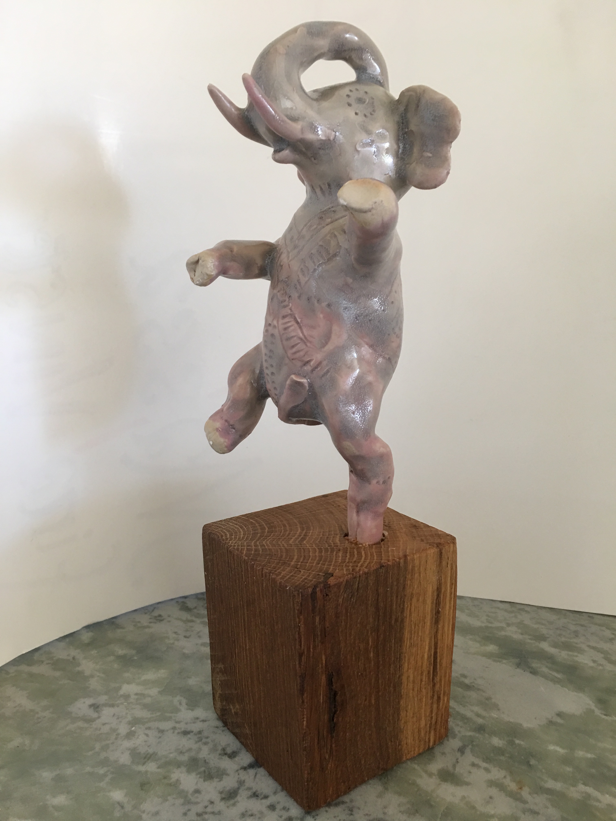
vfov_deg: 61.7
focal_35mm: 29
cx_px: 308
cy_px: 410
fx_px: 688
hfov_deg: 48.2
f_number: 2.2
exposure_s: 1/17
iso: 50
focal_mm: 4.15
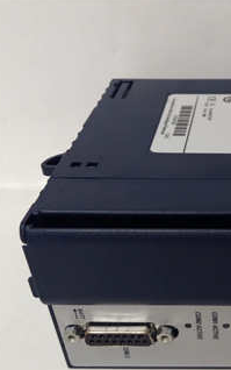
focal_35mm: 45
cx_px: 245
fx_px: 453
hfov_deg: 26.6
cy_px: 215
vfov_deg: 44.2
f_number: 2
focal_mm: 3.79
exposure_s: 1/33
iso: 246
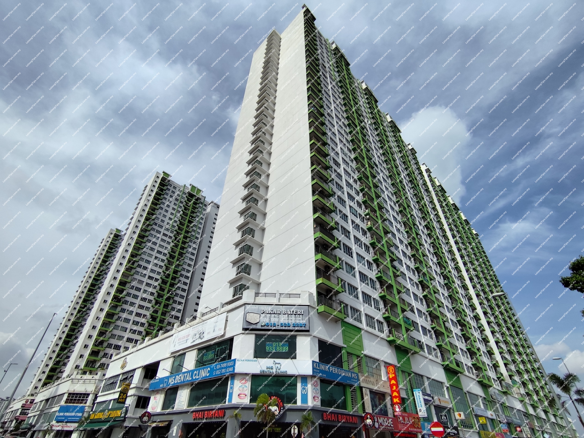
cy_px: 219
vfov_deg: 78.1
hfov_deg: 94.5
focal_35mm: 16
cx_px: 292
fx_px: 270
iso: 50
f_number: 2.2
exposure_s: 1/2182
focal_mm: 1.65
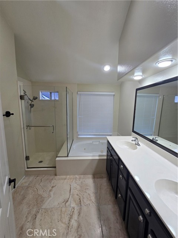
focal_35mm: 13
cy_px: 119
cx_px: 89
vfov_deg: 106.2
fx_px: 89
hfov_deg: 89.9
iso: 50
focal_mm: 2.2
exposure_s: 1/60
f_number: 2.2
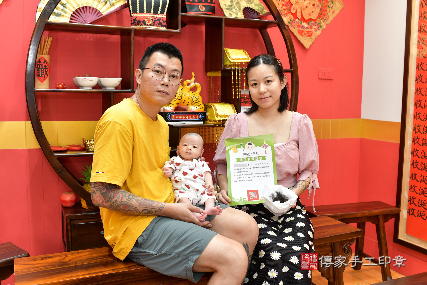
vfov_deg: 37.9
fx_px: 415
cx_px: 214
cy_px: 142
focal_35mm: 35
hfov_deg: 54.4
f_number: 4.5
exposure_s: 1/200
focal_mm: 35
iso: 1000
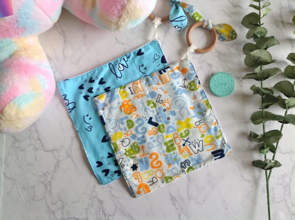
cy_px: 110
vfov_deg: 40.6
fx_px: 298
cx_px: 148
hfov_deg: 52.7
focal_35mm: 35
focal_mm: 4.28
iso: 50
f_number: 2.4
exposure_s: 1/226
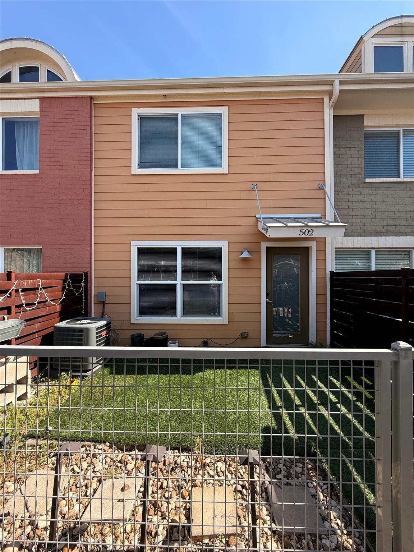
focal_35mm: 14
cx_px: 207
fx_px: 223
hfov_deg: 85.7
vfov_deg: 102.1
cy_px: 276
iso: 50
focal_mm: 2.22
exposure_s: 1/554
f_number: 2.2
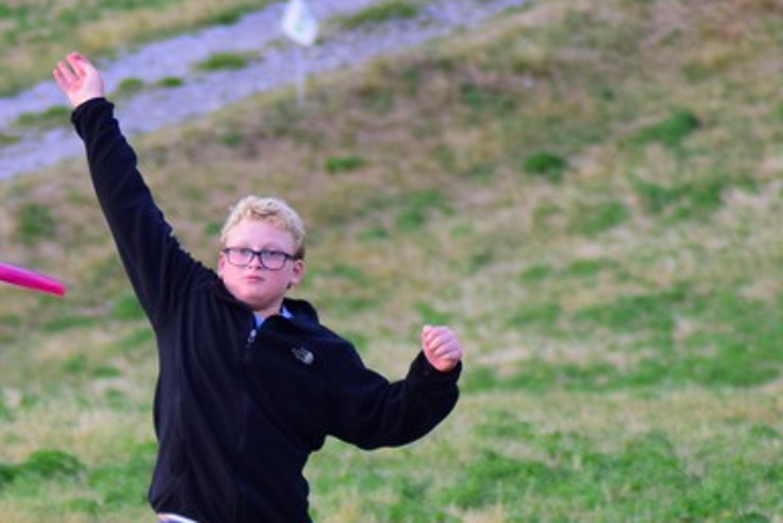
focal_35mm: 599
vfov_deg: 2.3
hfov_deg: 3.4
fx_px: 13032
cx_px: 230
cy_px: 481
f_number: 4.2
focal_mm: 150
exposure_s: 1/800
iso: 900
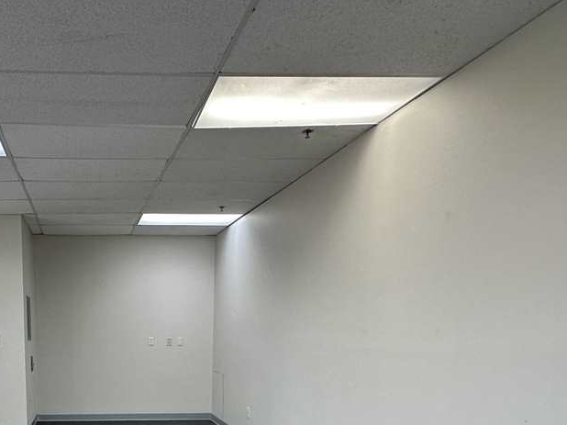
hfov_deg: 56.0
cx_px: 92
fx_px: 475
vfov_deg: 43.7
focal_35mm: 29
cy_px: 388
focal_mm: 2.22
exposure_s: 1/120
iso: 160
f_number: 2.2
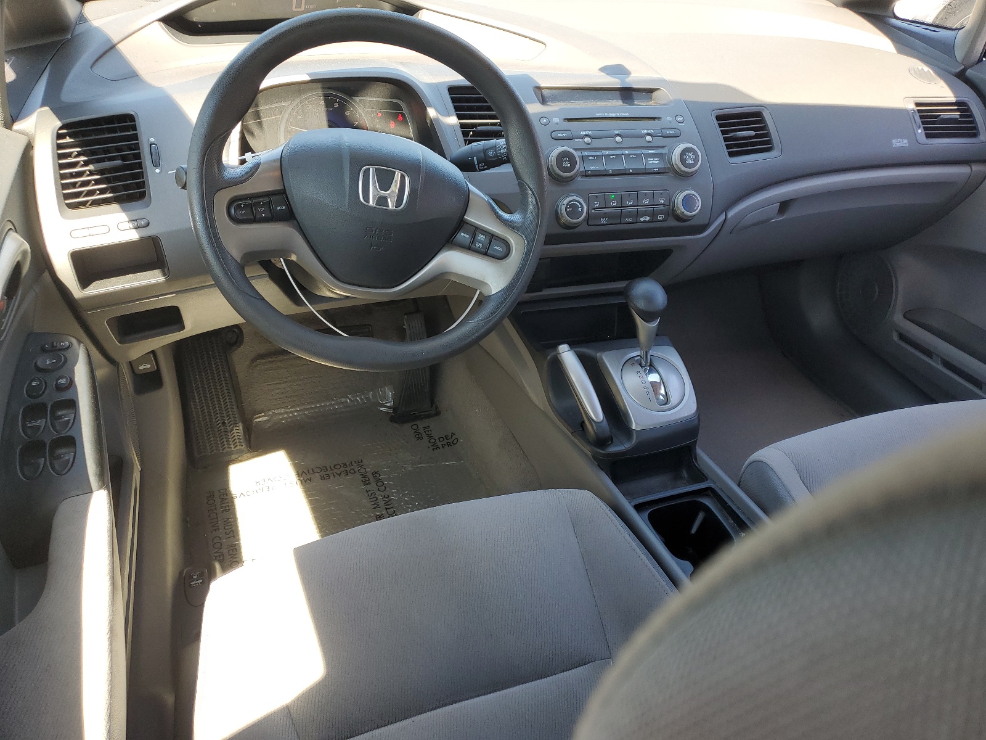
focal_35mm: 26
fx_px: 741
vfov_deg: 53.1
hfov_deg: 67.3
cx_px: 493
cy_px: 370
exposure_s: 1/213
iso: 50
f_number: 1.5
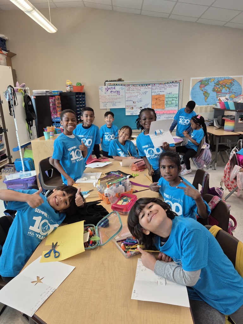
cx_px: 122
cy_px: 162
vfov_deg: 73.9
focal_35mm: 23
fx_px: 215
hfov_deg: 58.9
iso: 200
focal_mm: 5.4
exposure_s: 1/180
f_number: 1.8
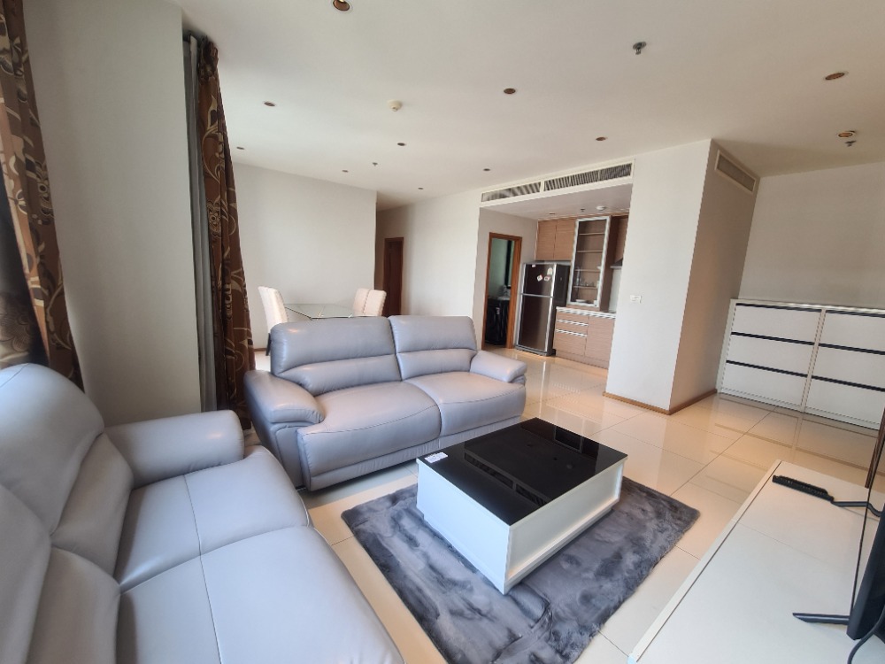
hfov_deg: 106.2
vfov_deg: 89.9
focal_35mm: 13
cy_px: 332
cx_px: 442
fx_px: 332
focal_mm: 2.2
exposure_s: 1/100
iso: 64
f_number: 2.2
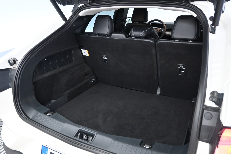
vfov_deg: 43.6
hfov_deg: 61.9
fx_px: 192
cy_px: 77
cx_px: 116
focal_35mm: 30
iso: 1250
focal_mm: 20
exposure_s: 1/25
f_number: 3.8
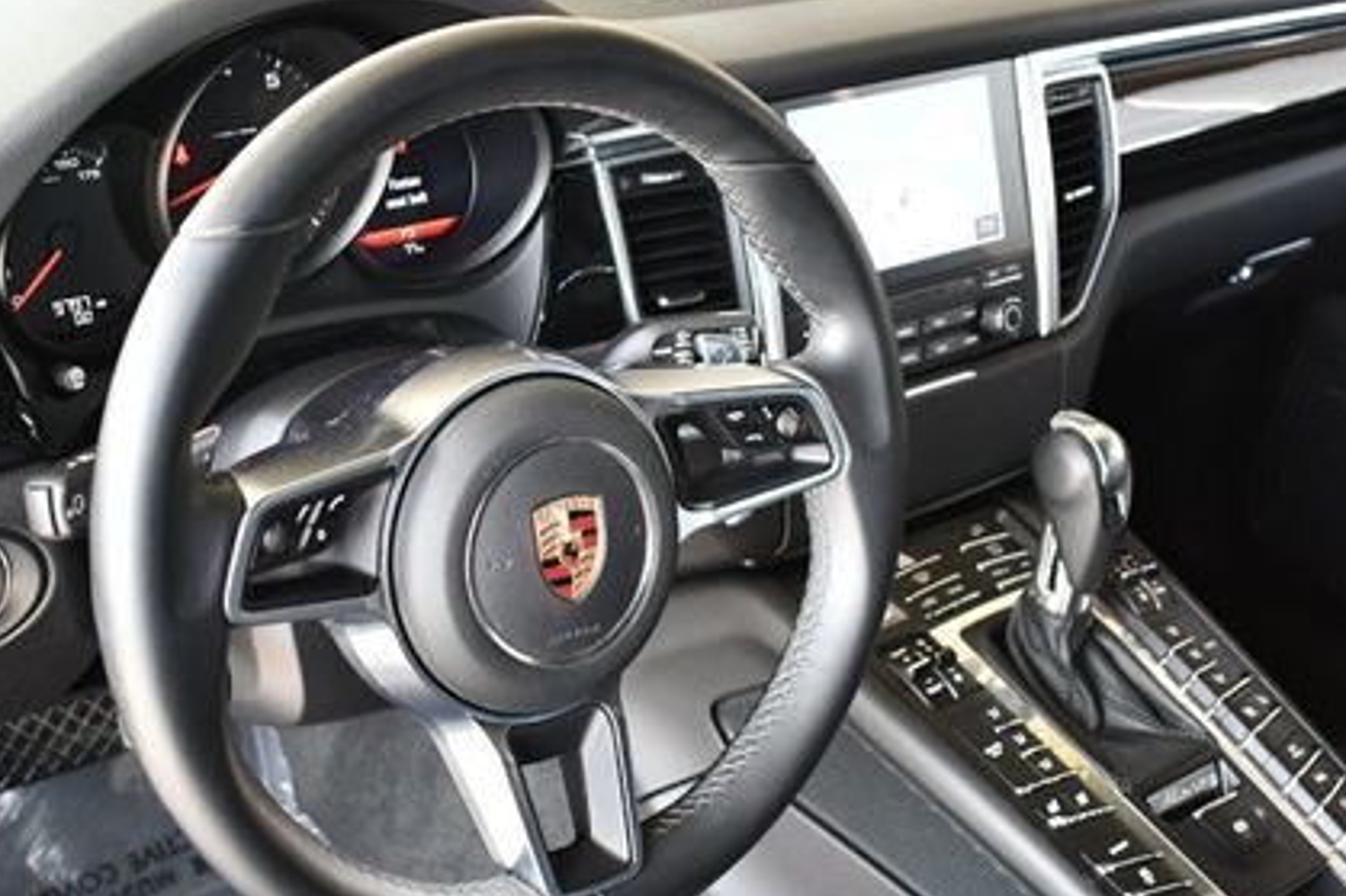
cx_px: 642
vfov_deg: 24.6
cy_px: 459
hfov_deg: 36.3
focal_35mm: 55
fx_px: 2055
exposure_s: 1/125
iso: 1250
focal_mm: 24
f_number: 3.8
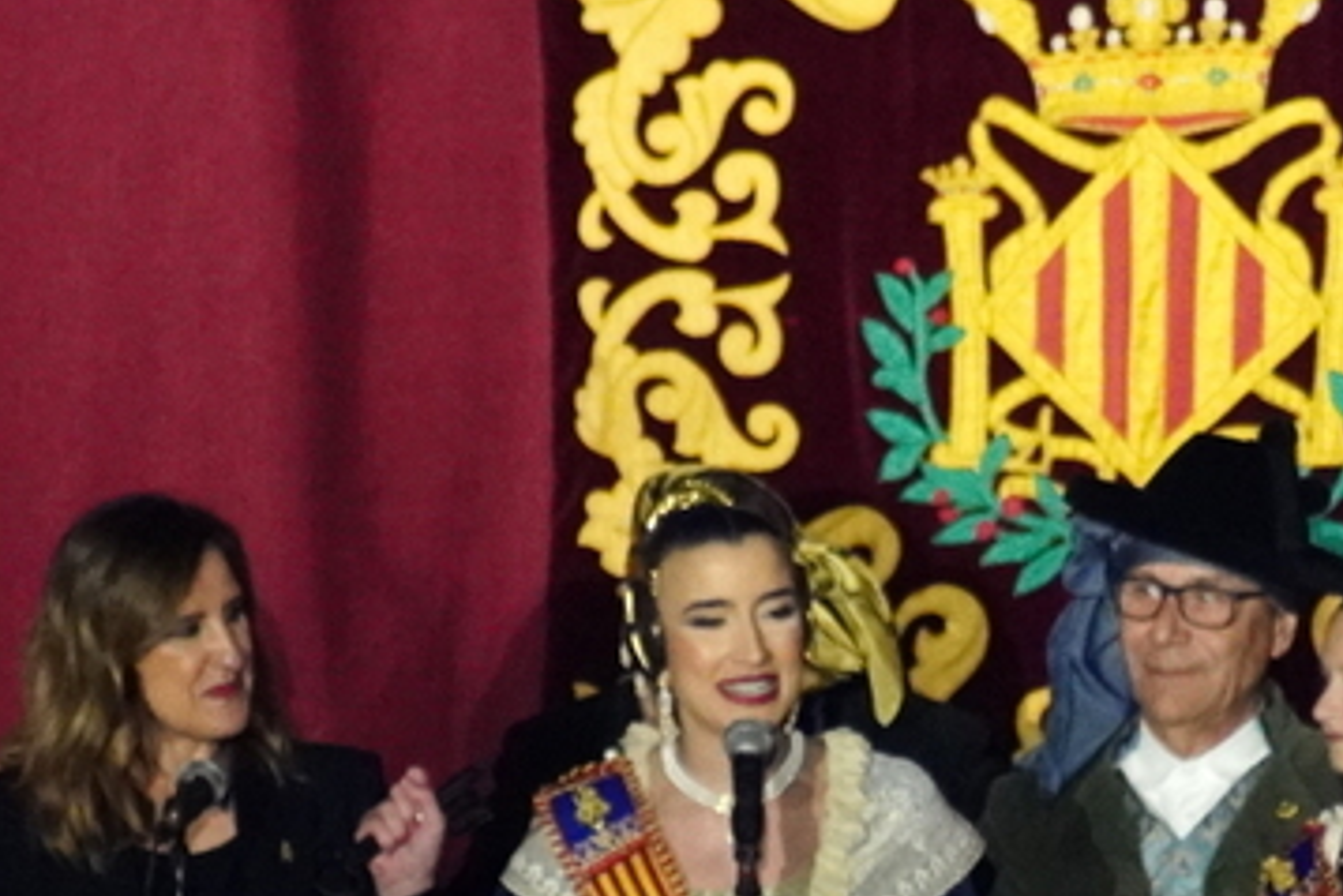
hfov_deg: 1.4
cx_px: 1017
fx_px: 56314
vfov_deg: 0.9
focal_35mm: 1509
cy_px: 712
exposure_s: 1/200
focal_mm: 300
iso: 6400
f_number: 5.6
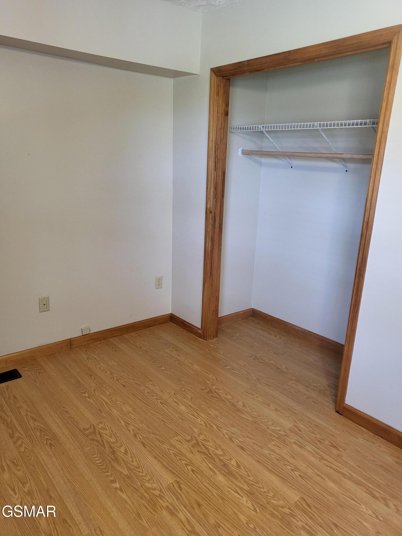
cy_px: 268
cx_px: 201
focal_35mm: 26
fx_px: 403
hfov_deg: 53.1
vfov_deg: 67.3
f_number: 1.8
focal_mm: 4.25
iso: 250
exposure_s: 1/120
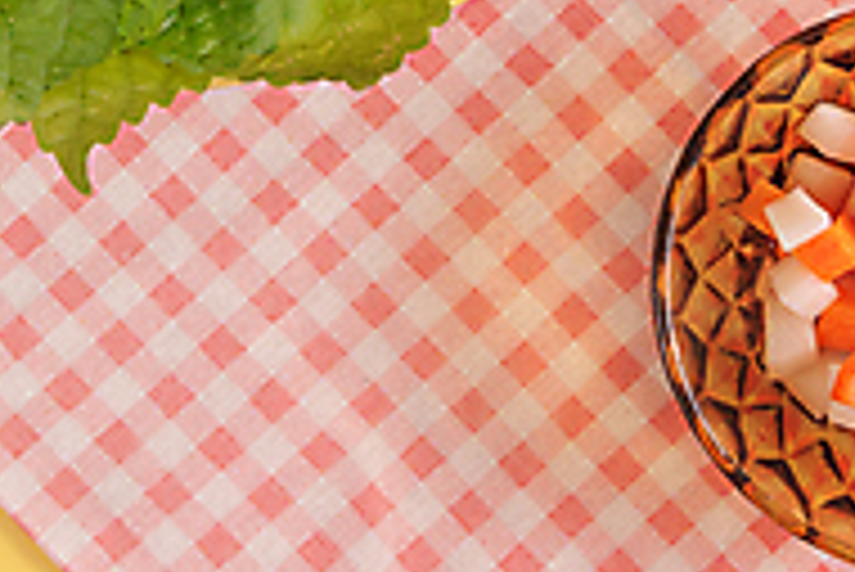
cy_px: -279
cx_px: 79
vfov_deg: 11.0
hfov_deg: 16.8
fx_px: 2852
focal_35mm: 120
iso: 100
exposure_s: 1/125
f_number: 8
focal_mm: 38
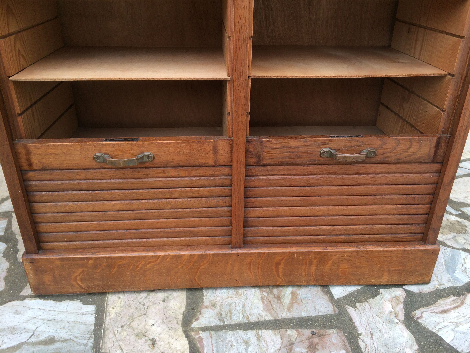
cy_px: 176
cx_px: 235
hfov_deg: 61.7
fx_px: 394
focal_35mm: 29
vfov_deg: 48.2
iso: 64
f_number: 2.2
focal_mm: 4.15
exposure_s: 1/100
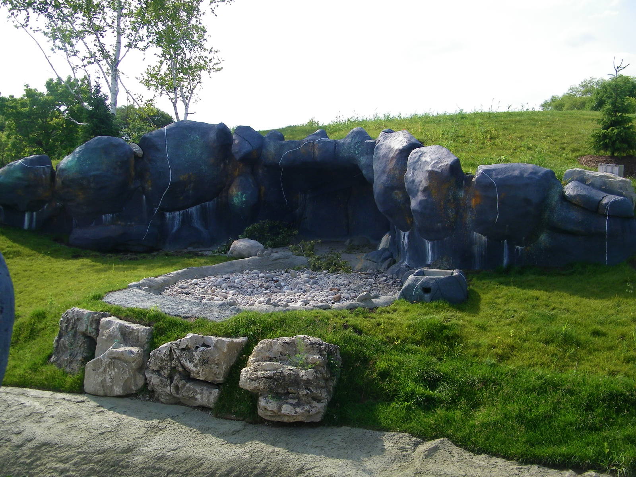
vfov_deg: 36.0
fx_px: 735
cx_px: 318
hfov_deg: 46.8
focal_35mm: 40
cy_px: 238
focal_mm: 7.1
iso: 80
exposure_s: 1/160
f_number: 7.6
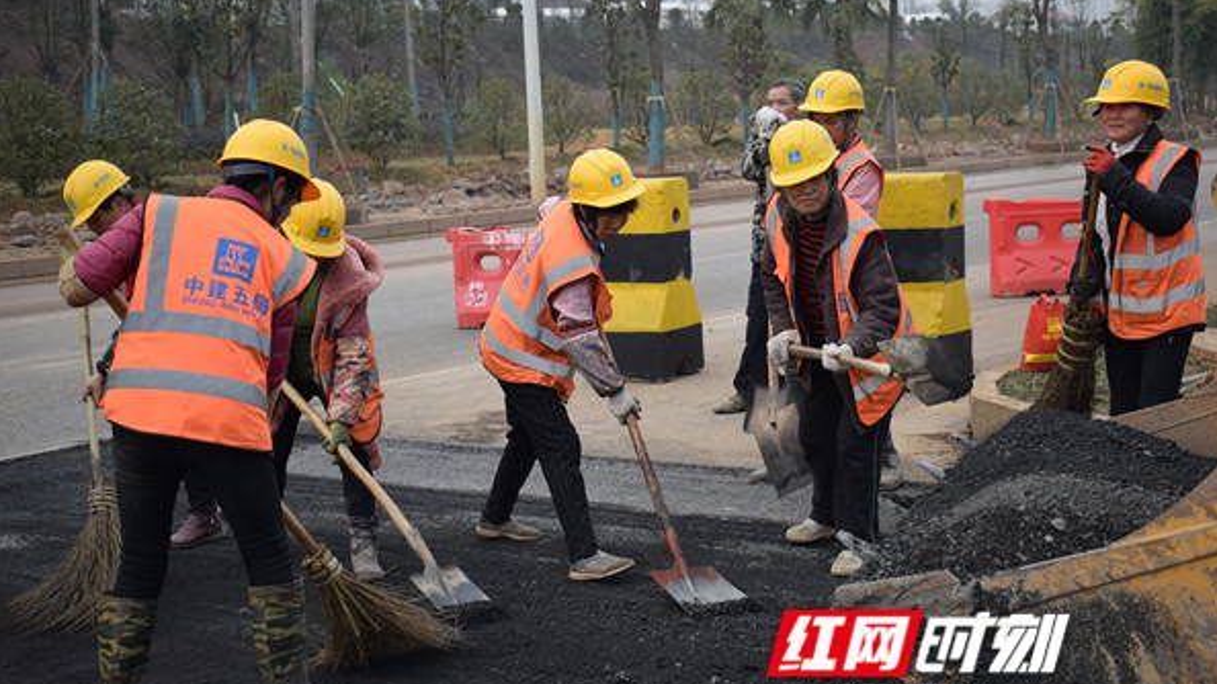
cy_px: 371
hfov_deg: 38.5
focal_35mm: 54
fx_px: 1742
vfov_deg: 22.2
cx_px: 608
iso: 720
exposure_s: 1/1000
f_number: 4.5
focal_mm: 34
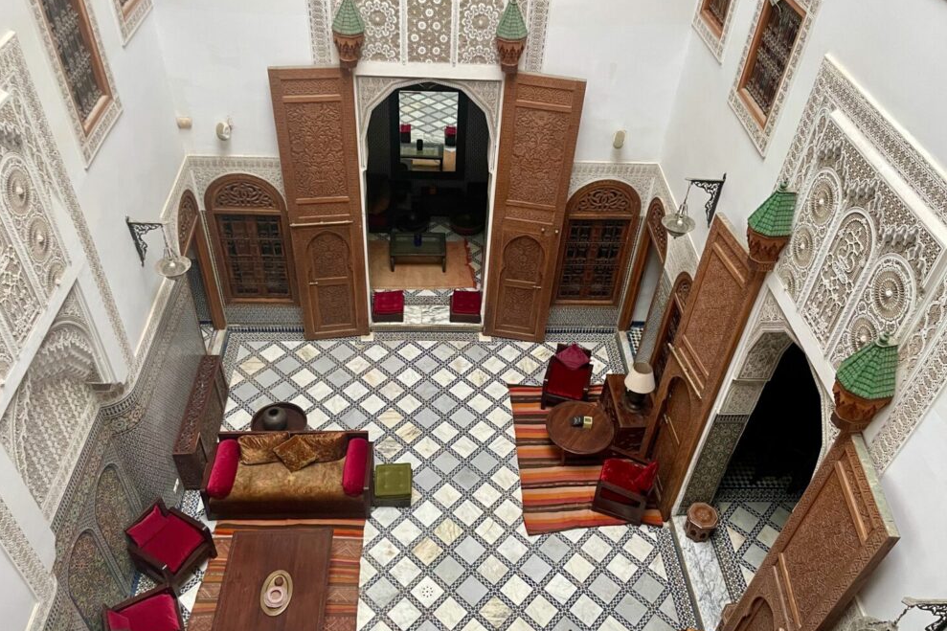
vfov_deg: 46.4
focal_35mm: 28
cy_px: 317
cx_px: 472
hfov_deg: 65.5
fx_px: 736
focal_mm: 4.2
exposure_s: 1/60
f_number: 1.6
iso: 400
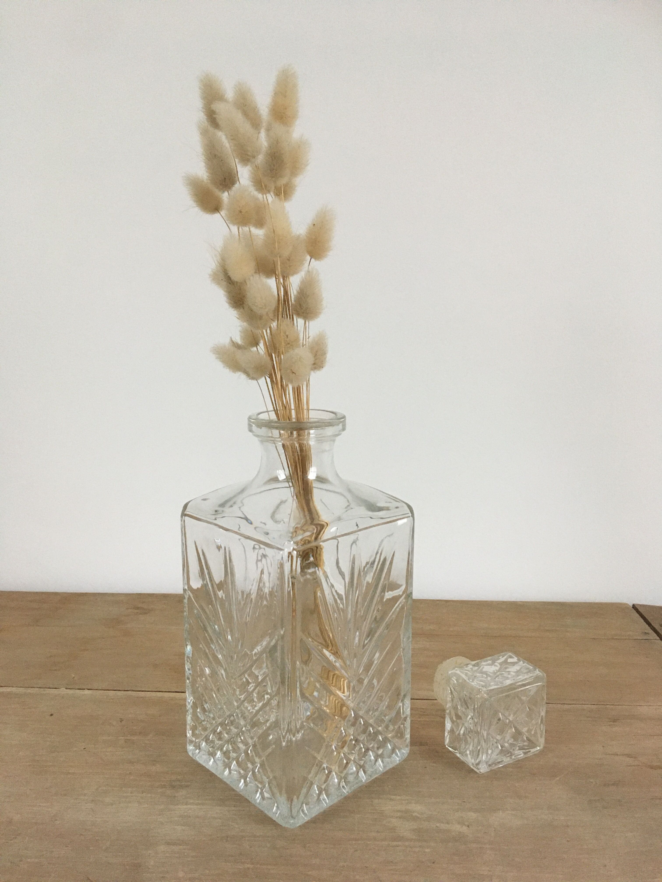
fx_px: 739
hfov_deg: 48.2
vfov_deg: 61.7
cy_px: 441
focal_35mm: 29
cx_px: 331
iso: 200
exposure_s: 1/17
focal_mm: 4.15
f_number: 2.2
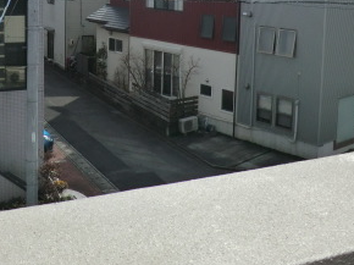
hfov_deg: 36.0
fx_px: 542
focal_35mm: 53
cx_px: 128
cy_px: 24
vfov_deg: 26.5
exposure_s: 1/320
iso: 80
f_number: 7.5
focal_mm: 4.3
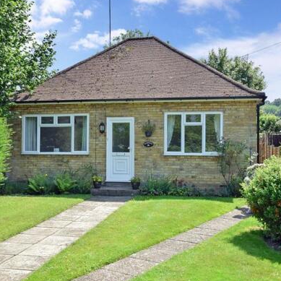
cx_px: 131
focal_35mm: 43
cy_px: 147
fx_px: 395
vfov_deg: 39.2
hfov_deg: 39.1
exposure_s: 1/400
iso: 400
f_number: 10
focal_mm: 20
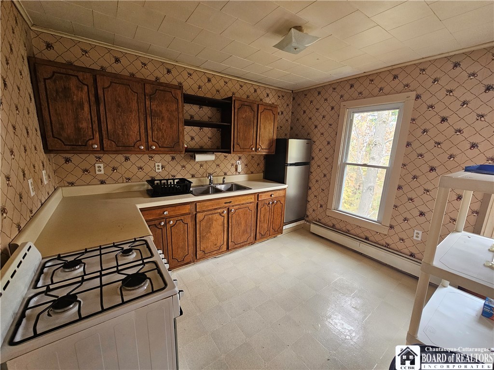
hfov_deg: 106.2
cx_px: 247
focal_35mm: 13
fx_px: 186
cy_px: 185
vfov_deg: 89.9
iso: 250
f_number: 2.2
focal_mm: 2.2
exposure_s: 1/60
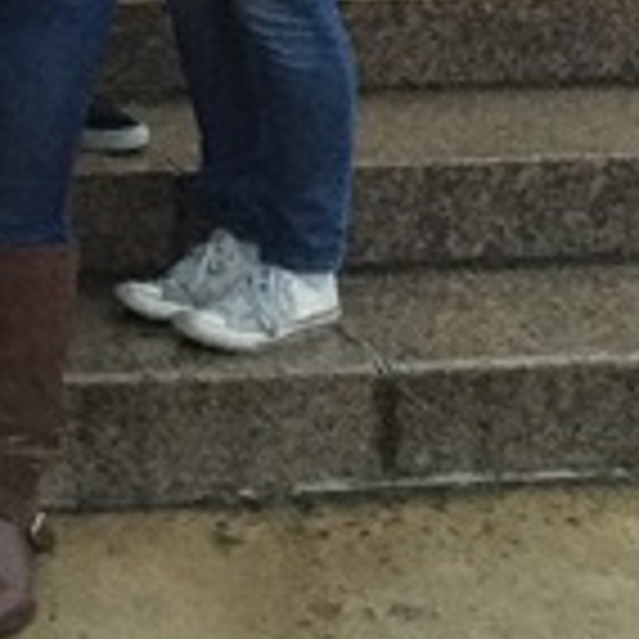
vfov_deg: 12.4
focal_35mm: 130
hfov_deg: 11.8
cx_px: -711
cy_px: -450
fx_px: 2715
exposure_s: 1/15
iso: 400
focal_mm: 4.15
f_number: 2.2
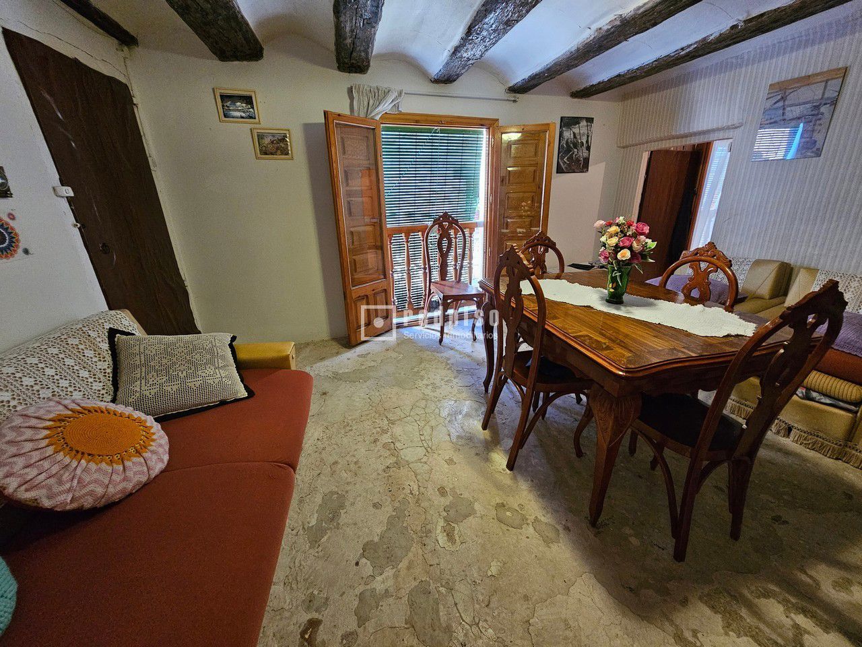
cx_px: 431
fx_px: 324
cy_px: 324
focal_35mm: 13
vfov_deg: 89.9
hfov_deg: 106.2
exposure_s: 1/25
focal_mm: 2.2
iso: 640
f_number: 2.2
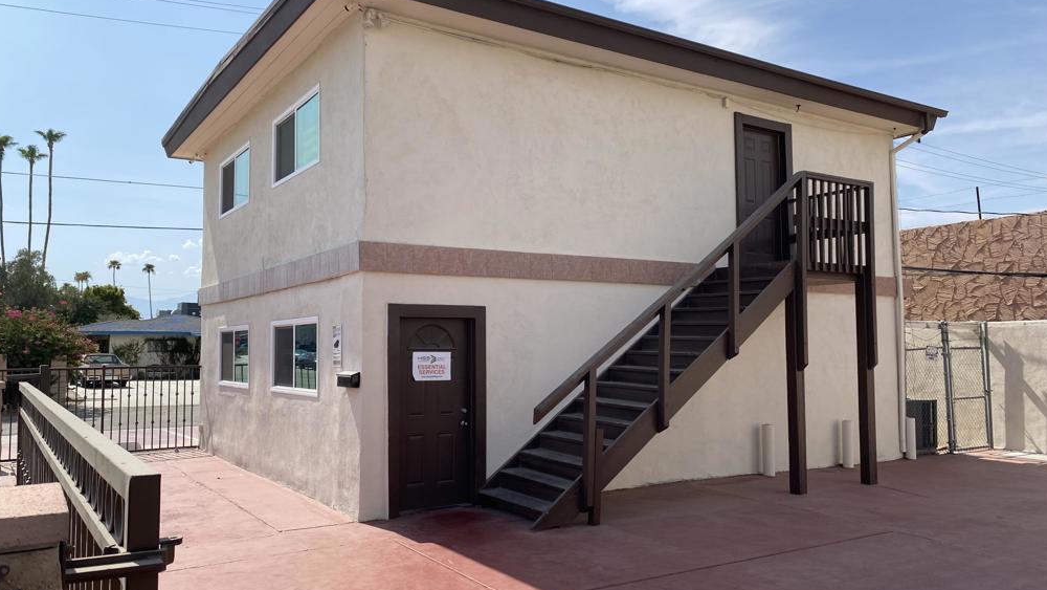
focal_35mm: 29
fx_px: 805
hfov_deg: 66.1
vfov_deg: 40.2
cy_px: 304
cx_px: 525
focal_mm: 4.25
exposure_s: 1/3731
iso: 32
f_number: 1.8
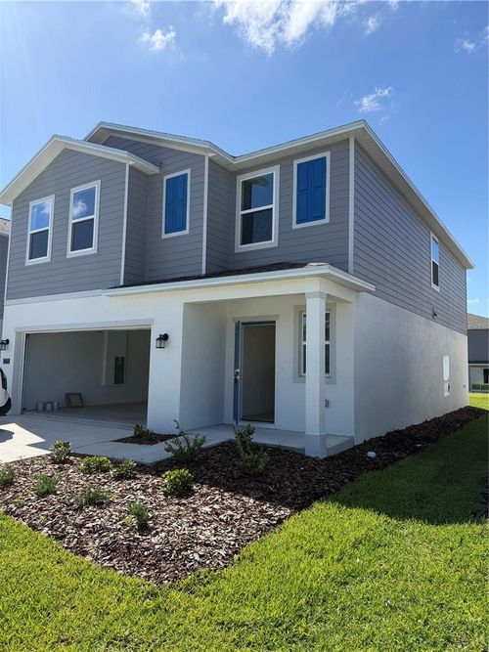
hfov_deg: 56.8
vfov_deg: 71.6
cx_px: 244
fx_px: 452
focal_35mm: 24
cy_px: 326
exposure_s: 1/3953
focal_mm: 6.76
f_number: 1.78
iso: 80
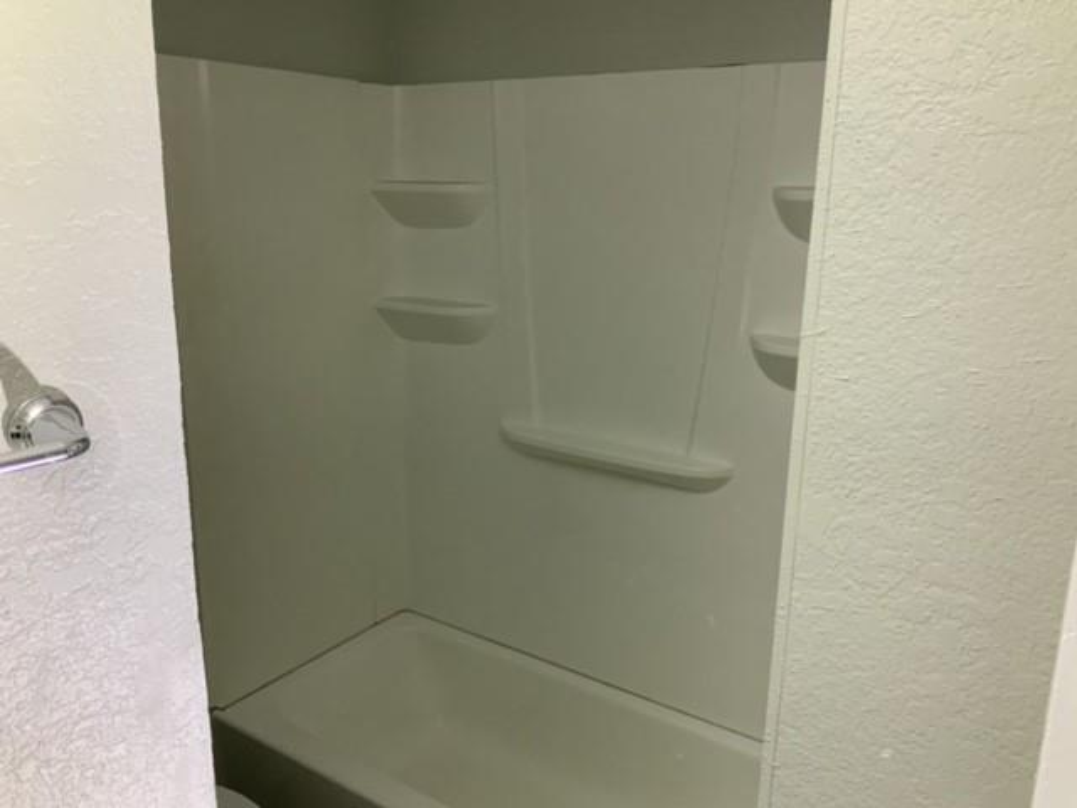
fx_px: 902
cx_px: 538
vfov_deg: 48.2
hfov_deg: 61.7
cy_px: 404
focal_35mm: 29
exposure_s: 1/60
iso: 125
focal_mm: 3
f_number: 1.8
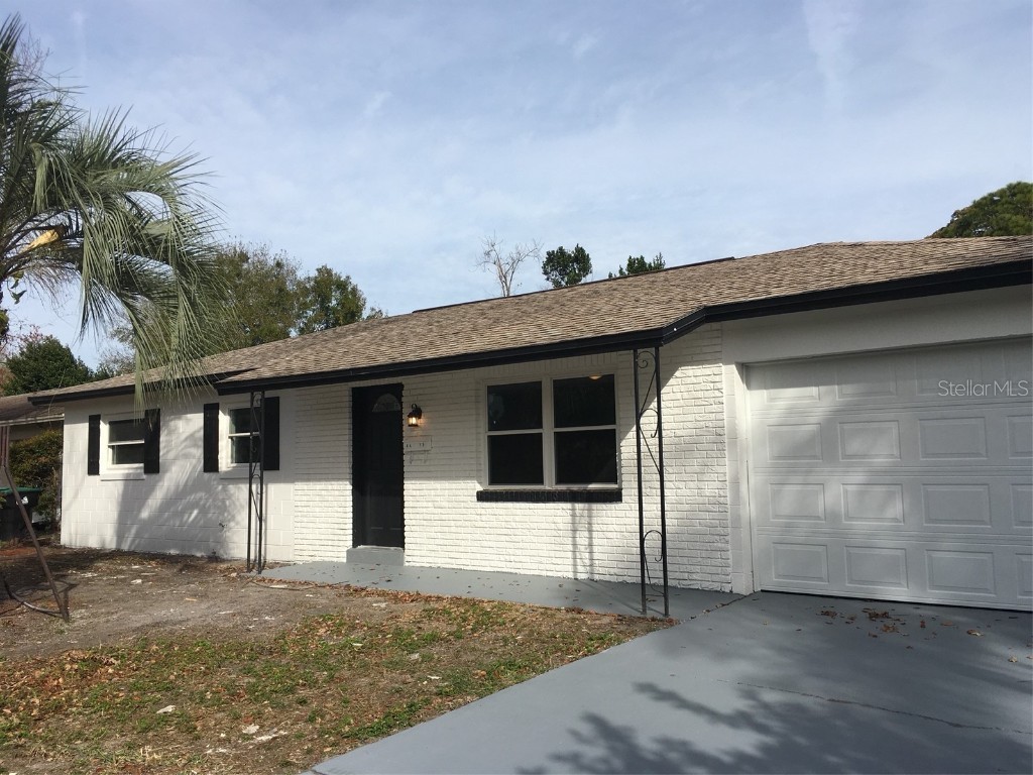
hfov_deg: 61.7
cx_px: 516
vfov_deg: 48.2
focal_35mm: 29
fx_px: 865
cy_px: 388
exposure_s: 1/1709
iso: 25
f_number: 2.2
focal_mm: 4.15
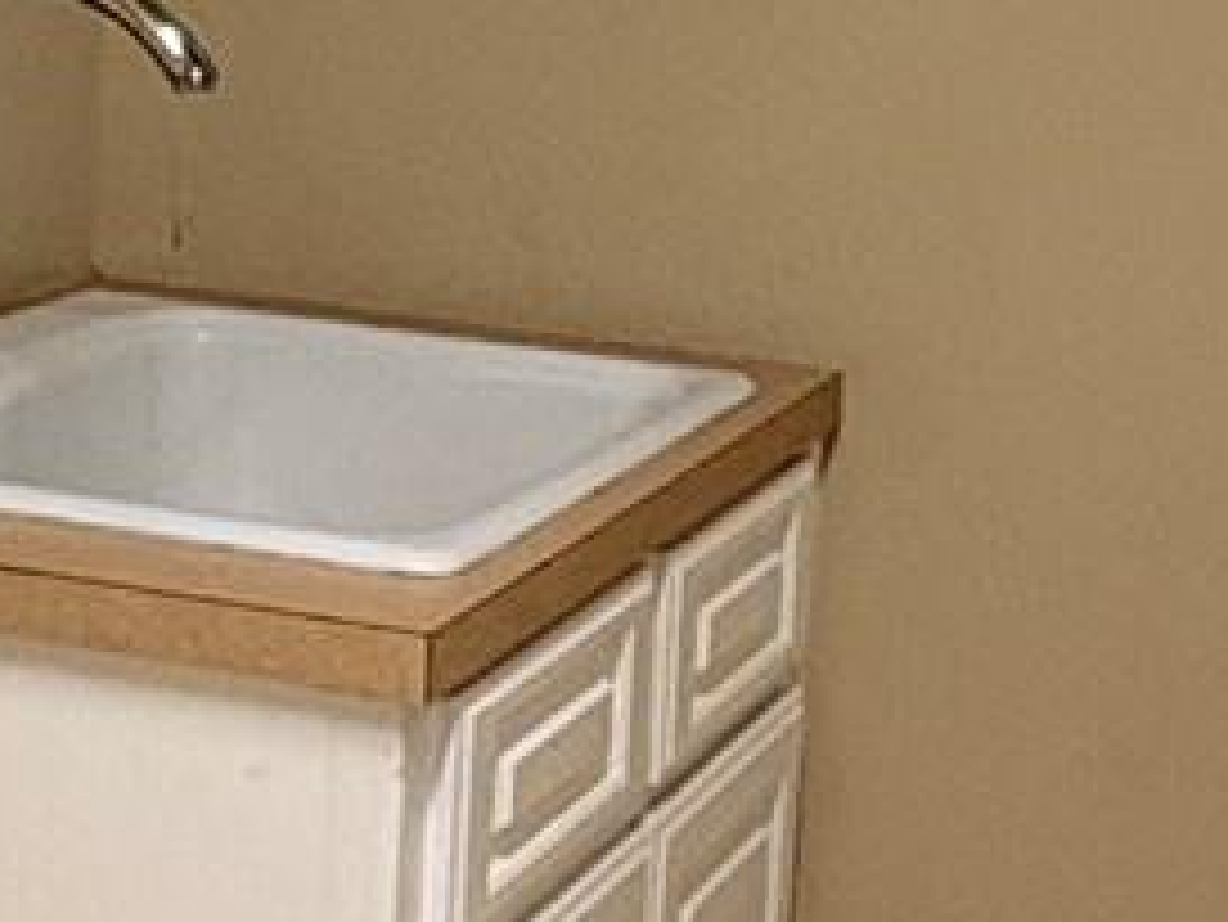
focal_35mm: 105
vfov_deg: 14.0
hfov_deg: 18.6
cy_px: 144
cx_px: 306
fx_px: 3727
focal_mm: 2.22
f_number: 2.2
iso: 160
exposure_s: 1/120
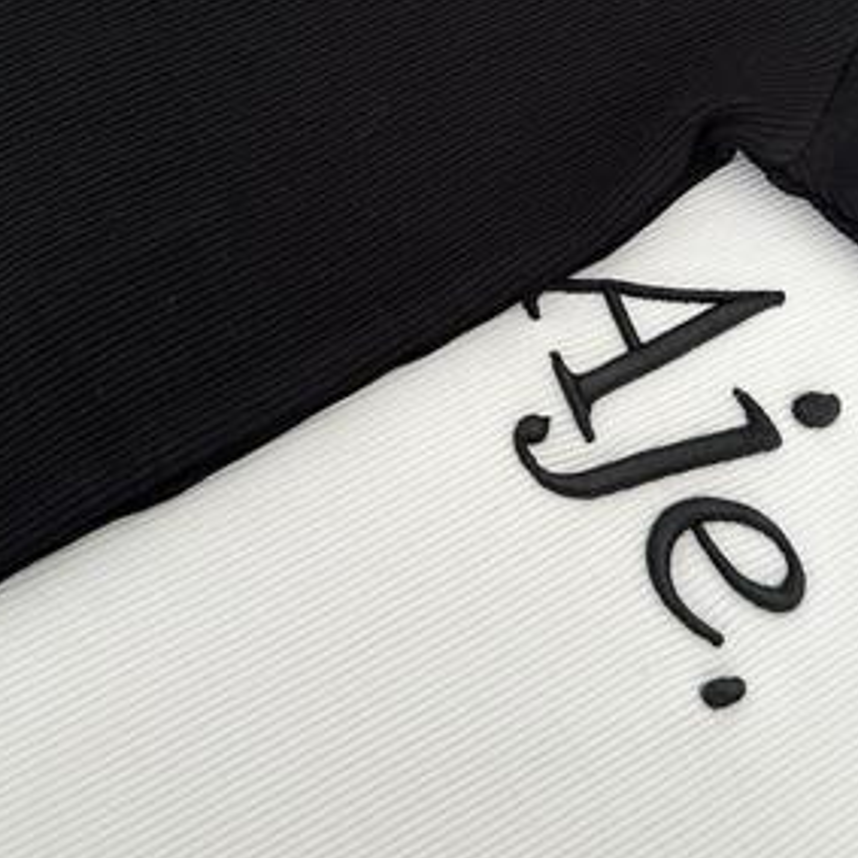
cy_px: 174
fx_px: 1122
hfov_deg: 41.6
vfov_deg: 40.2
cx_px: 518
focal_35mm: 40
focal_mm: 6.86
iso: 250
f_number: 1.78
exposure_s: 1/119
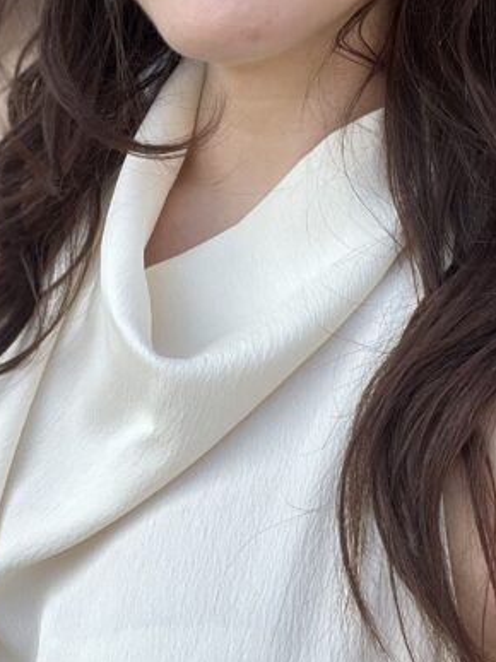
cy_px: 94
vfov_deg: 30.1
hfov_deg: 23.6
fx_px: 1185
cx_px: 245
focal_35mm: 62
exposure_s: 1/121
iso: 32
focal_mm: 2.71
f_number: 2.2
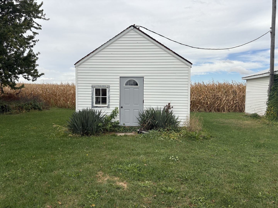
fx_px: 209
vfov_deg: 53.1
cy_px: 104
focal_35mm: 26
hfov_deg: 67.3
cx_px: 139
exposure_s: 1/3831
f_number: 1.6
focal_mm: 5.96
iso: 50
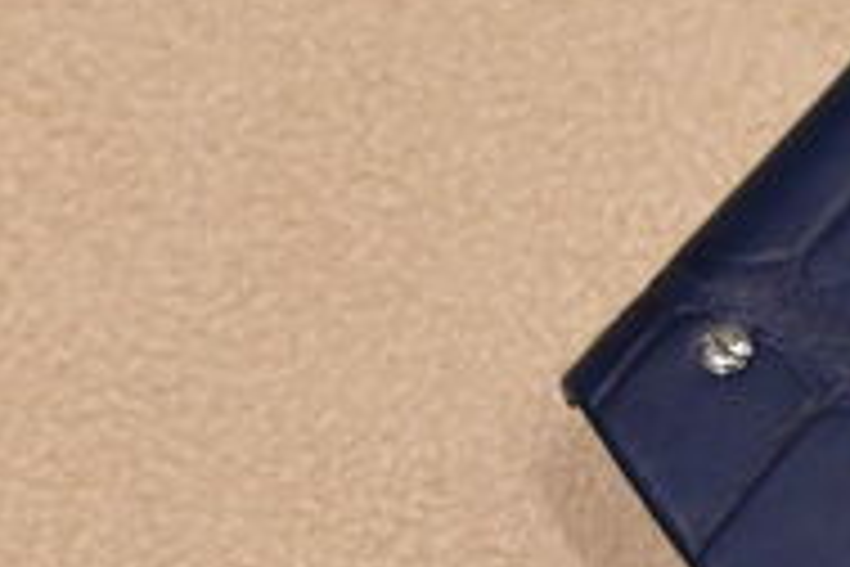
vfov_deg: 5.3
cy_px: 261
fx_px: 6115
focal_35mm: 259
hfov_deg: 7.4
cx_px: 2152
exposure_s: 1/50
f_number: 5
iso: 400
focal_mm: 34
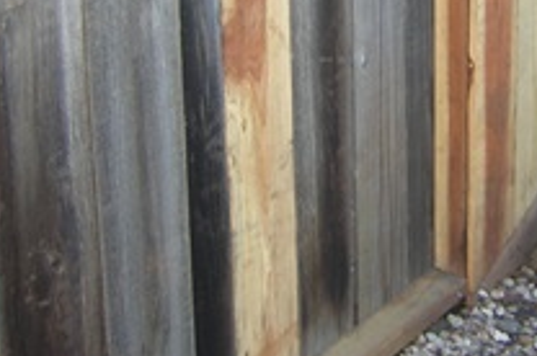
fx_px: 1221
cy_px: -71
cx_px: 389
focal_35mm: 82
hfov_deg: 24.6
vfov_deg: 16.0
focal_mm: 4.7
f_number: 2.6
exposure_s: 1/36.5
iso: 100
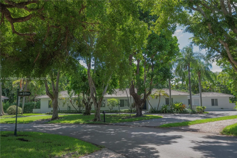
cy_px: 79
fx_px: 197
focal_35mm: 30
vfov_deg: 43.6
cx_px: 118
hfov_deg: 61.9
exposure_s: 1/30
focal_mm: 30
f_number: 10
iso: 110
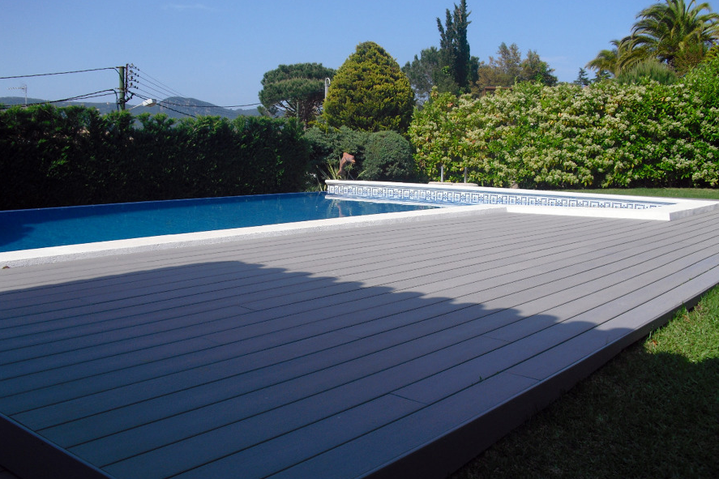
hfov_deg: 50.7
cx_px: 356
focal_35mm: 38
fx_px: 759
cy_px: 257
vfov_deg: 35.0
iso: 64
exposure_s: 1/160
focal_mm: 6.3
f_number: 7.8
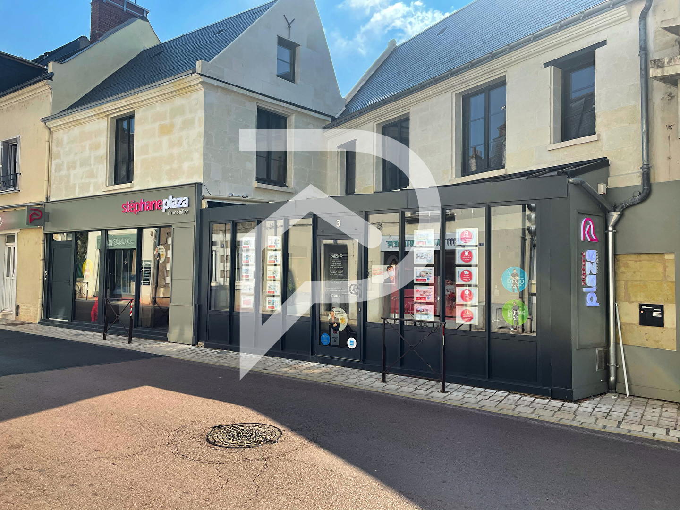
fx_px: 511
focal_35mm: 26
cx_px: 340
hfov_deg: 67.3
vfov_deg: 53.1
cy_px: 255
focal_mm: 4.2
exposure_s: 1/2257
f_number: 1.6
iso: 32
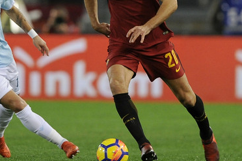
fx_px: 4337
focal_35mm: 646
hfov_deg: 3.2
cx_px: 72
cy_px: 47
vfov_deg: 2.1
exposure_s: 1/800
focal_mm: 400
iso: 2000
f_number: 3.5
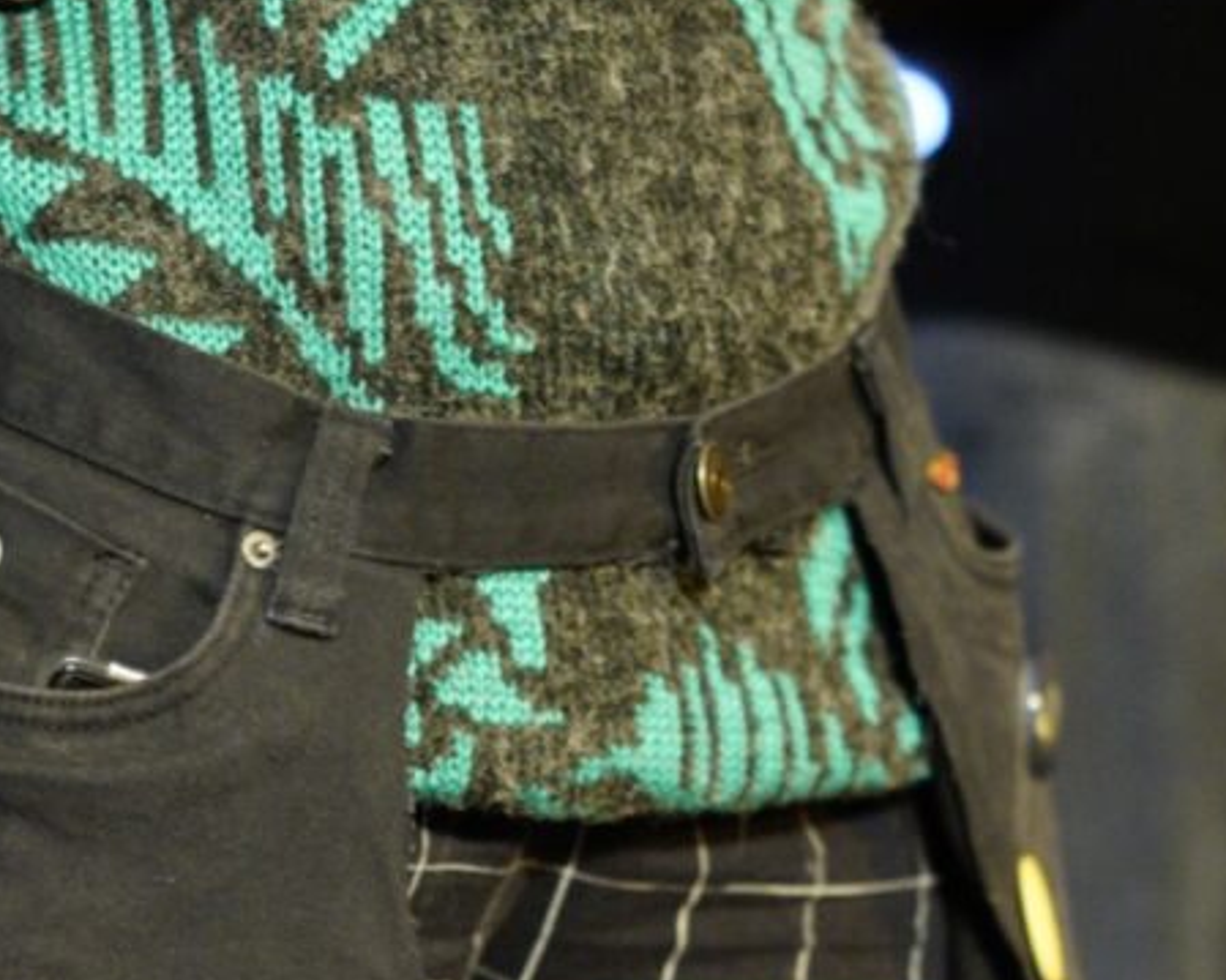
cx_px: 284
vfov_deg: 20.2
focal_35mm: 75
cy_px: 807
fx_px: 2721
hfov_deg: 25.1
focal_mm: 35
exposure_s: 1/100
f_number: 2
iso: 6400
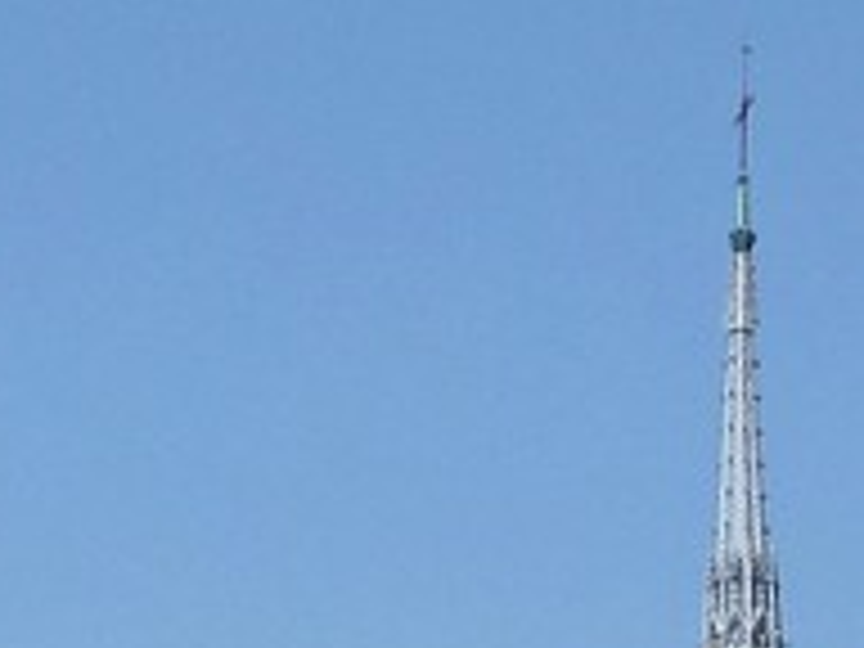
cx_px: -54
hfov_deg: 12.5
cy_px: 1370
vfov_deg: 8.9
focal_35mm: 155
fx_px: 3869
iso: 160
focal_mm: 5
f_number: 8
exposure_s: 1/500
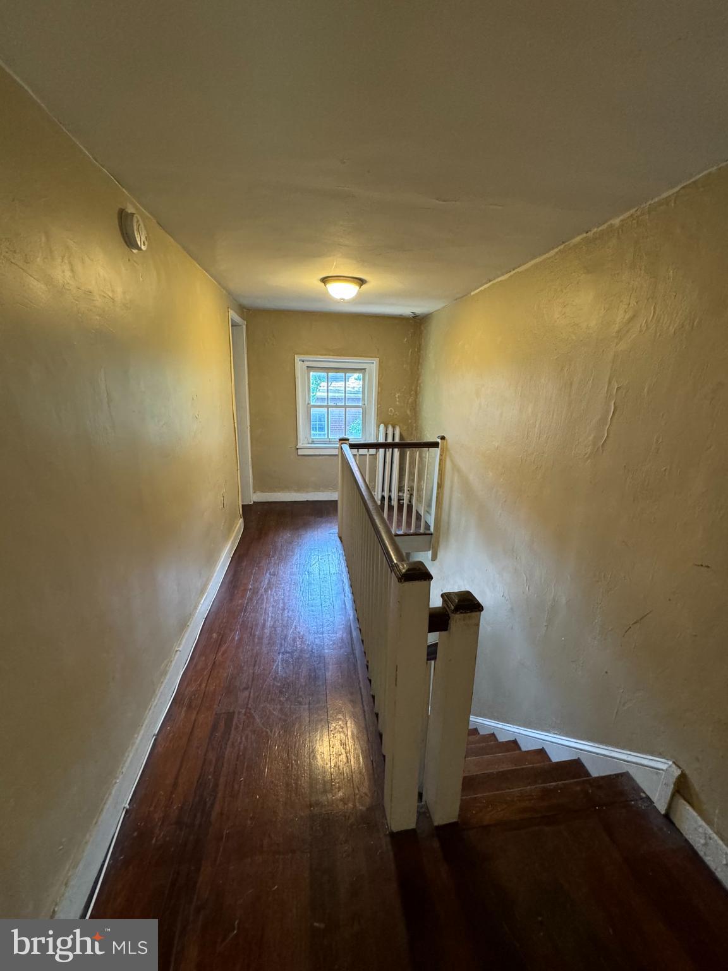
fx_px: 393
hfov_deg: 85.7
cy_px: 486
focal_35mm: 14
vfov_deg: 102.1
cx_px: 364
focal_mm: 2.22
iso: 400
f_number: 2.2
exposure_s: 1/60
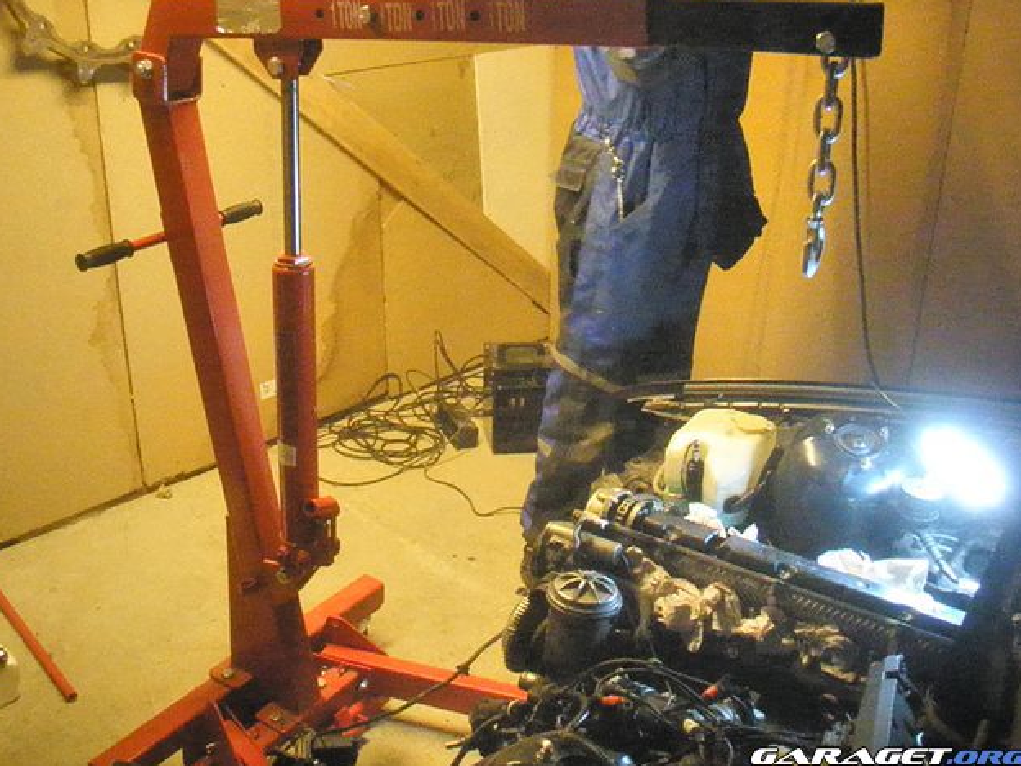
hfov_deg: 47.9
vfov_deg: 36.8
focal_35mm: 39
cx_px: 507
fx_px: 1150
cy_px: 380
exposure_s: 1/25
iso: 3200
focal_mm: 6.7
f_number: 3.5
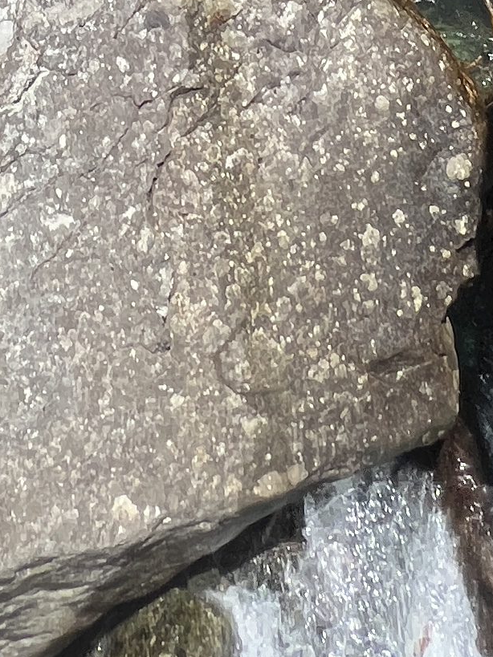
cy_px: -752
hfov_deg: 21.4
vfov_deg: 17.5
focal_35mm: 64
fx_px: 1216
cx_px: -86
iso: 32
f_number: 1.8
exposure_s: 1/717
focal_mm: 1.57
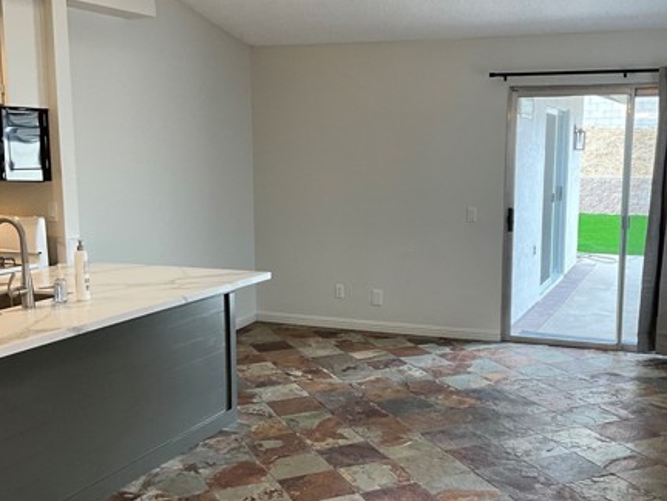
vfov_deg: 33.6
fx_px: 829
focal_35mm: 43
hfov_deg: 43.7
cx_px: 391
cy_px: 280
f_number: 1.8
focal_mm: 3
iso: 50
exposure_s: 1/60
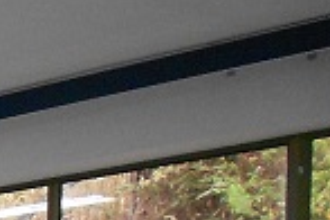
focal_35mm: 141
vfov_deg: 8.9
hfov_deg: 11.7
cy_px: 512
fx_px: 1292
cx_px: -474
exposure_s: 1/30
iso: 320
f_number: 3.2
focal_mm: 4.6
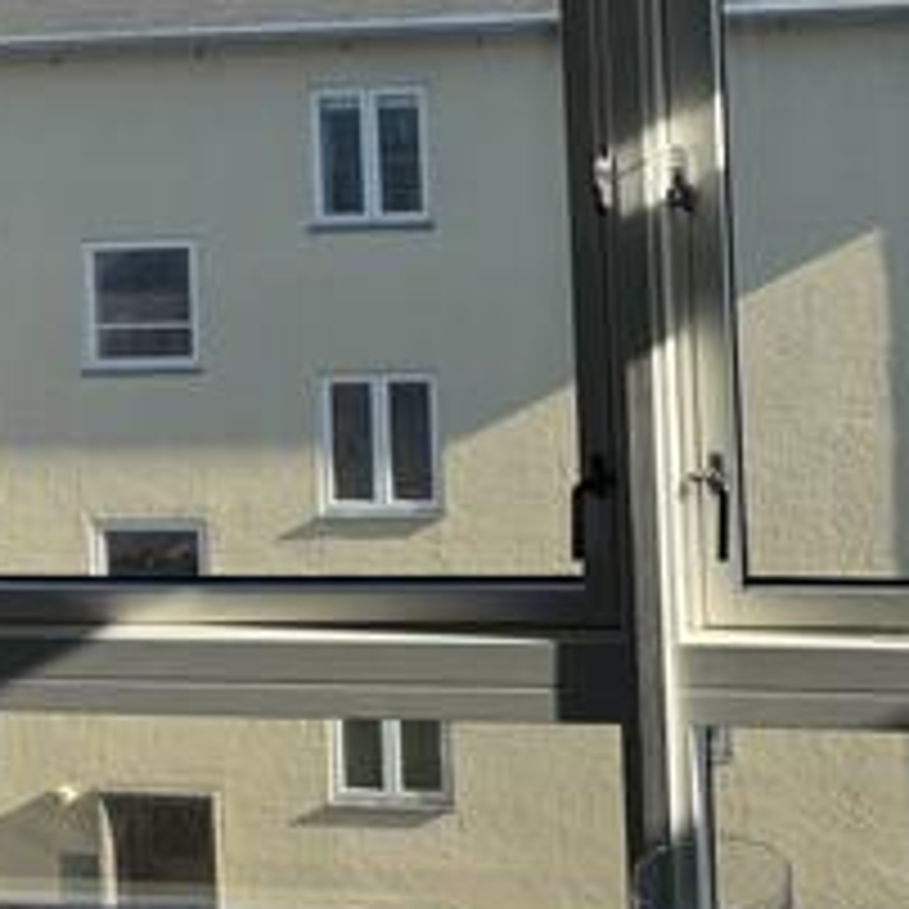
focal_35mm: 63
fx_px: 1872
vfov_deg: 25.9
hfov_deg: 26.7
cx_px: 747
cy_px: 4
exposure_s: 1/2232
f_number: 1.78
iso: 80
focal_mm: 6.76
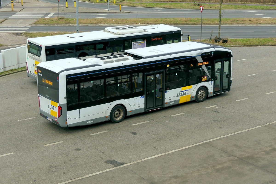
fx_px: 498
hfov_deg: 31.0
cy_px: 92
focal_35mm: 65
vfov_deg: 20.9
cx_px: 138
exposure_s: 1/250
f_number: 5.6
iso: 320
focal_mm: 23.8
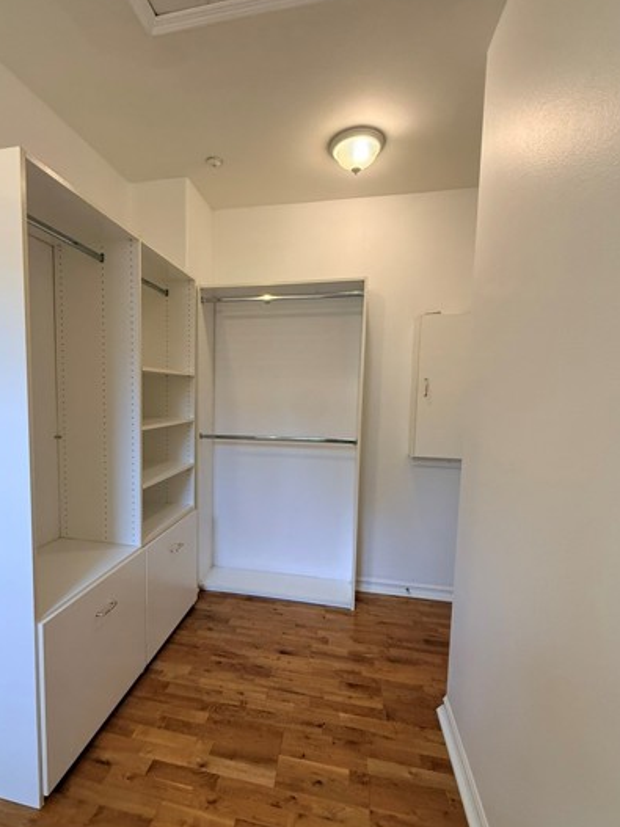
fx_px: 406
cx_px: 257
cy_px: 428
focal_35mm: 17
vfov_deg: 91.0
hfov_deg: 74.1
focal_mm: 2.22
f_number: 2.2
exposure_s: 1/60
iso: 250
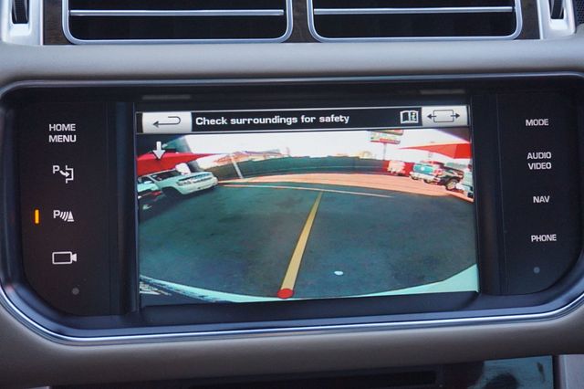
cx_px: 292
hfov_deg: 47.9
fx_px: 657
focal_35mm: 40
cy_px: 194
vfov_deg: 33.0
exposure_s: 1/160
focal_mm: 27
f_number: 4.5
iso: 1000
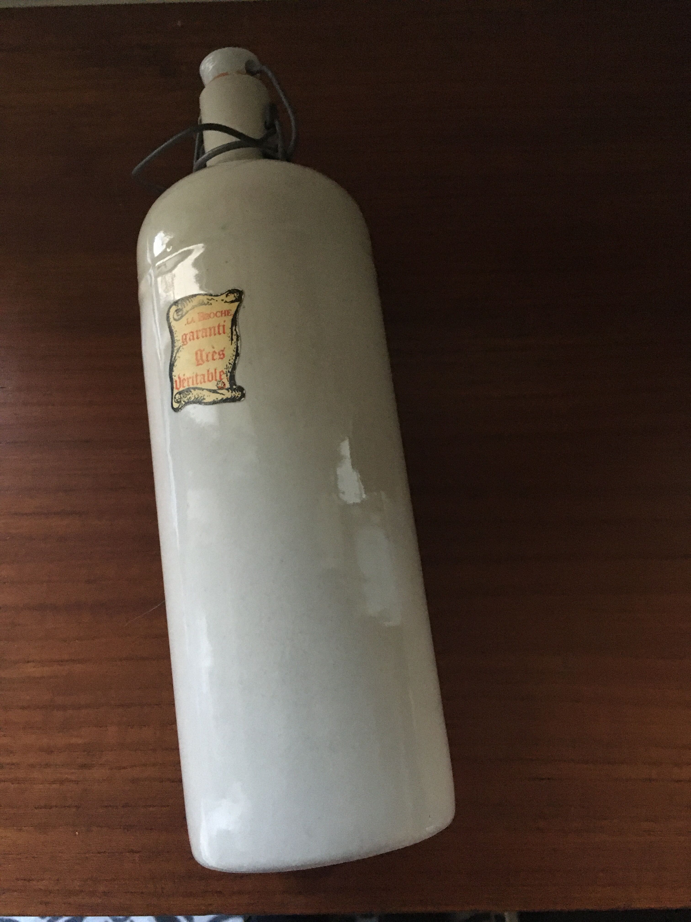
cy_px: 461
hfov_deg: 48.2
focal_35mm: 29
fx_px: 772
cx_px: 346
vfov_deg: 61.7
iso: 320
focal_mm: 4.15
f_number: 2.2
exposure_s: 1/17
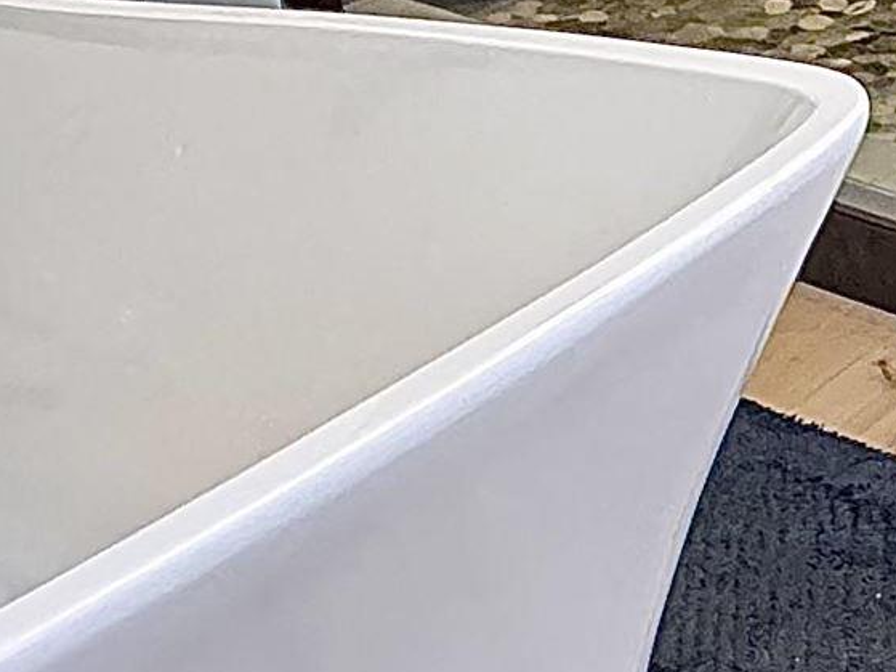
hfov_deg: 22.0
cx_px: 1252
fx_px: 1993
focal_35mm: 77
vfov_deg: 16.7
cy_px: -446
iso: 800
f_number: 2.2
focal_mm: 2.22
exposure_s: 1/60
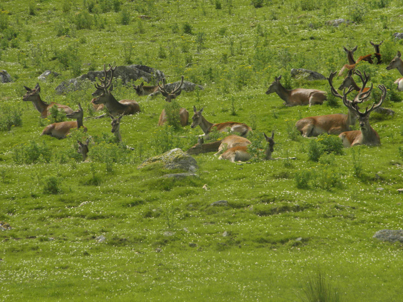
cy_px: 151
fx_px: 4145
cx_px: 202
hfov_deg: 5.6
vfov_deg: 4.2
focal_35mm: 356
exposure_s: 1/500
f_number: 5.4
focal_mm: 63.7
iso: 125
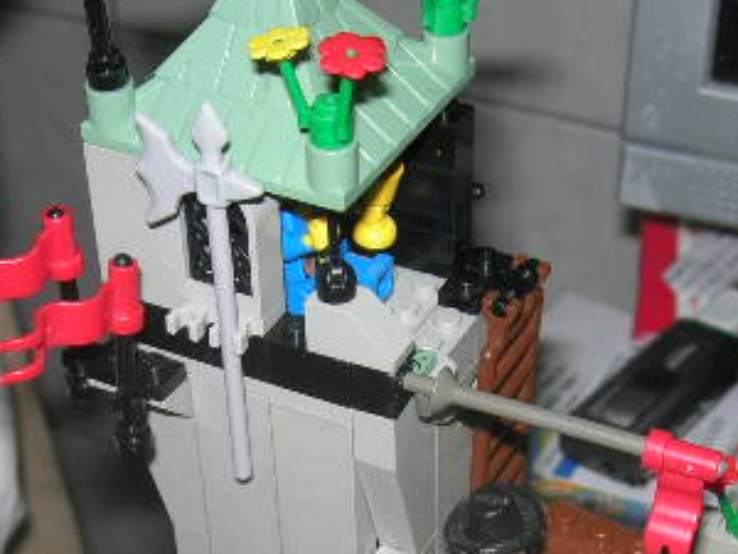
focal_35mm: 81
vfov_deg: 17.7
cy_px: 574
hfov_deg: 24.1
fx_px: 1727
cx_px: 359
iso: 64
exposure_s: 1/60.1
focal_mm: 7.8
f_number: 2.8
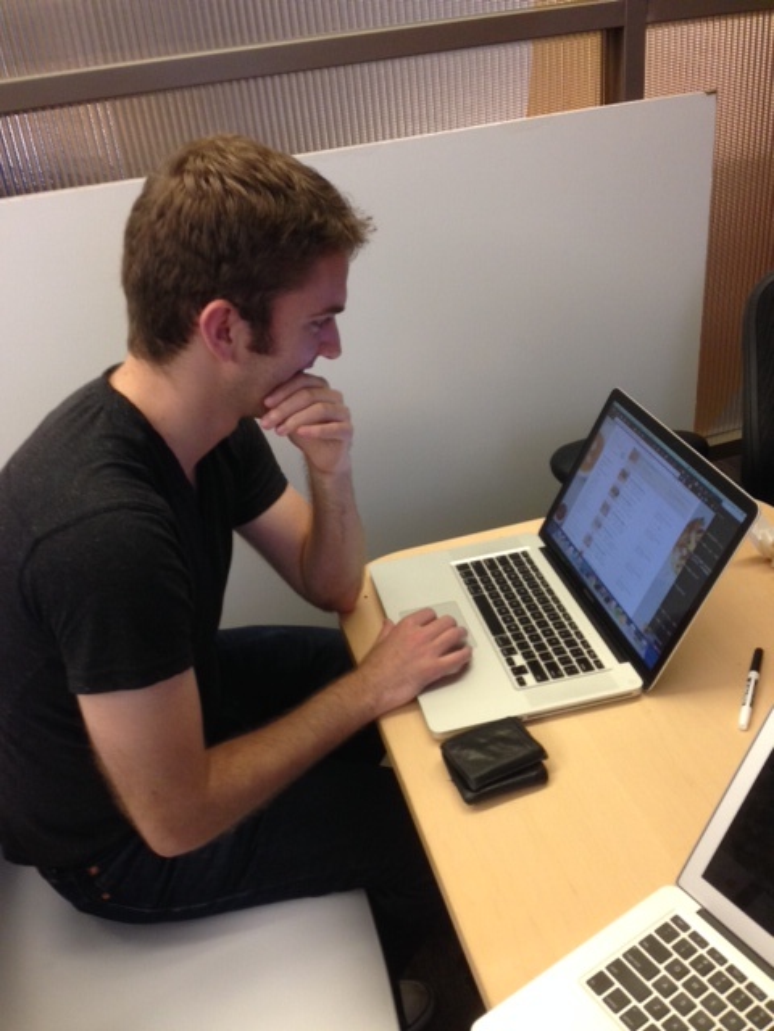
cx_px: 387
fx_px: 984
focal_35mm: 33
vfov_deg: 55.4
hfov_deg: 42.9
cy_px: 516
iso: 160
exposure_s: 1/20
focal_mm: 4.12
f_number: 2.4
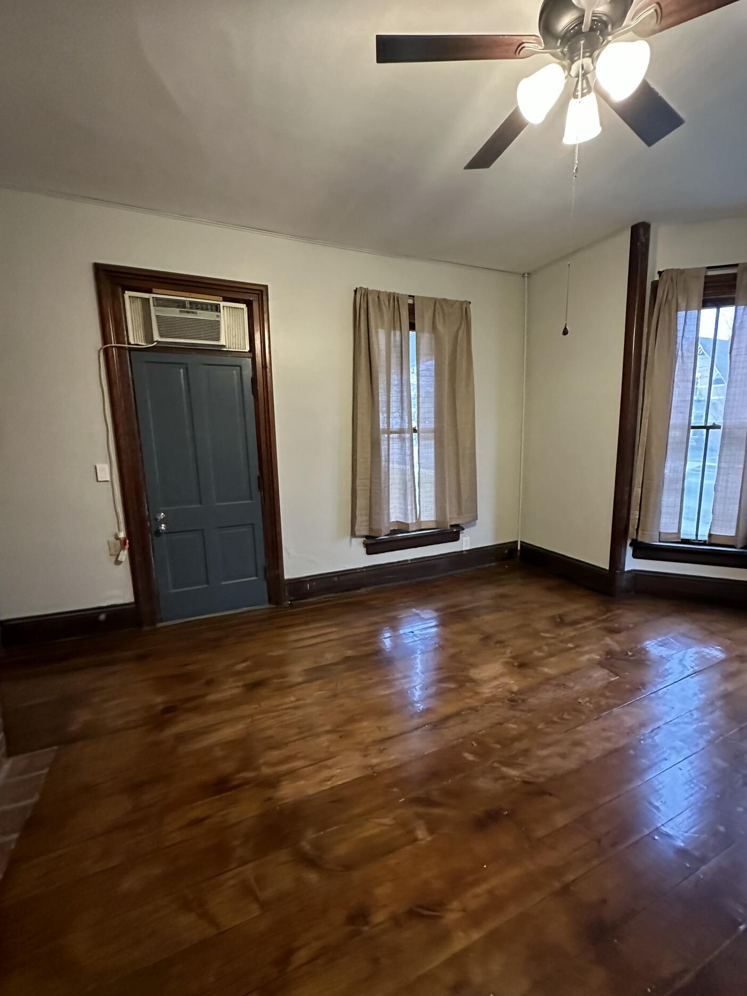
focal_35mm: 15
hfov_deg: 81.7
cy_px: 500
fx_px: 432
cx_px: 395
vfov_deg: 98.2
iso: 1250
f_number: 2.2
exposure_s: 1/60
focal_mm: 2.22
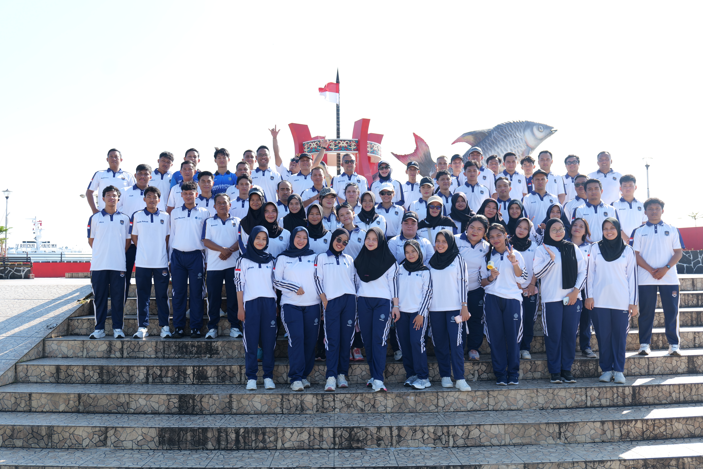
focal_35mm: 34
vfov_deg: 38.9
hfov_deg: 55.8
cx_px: 352
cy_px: 234
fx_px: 664
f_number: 5.6
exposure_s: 1/160
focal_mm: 34
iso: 100
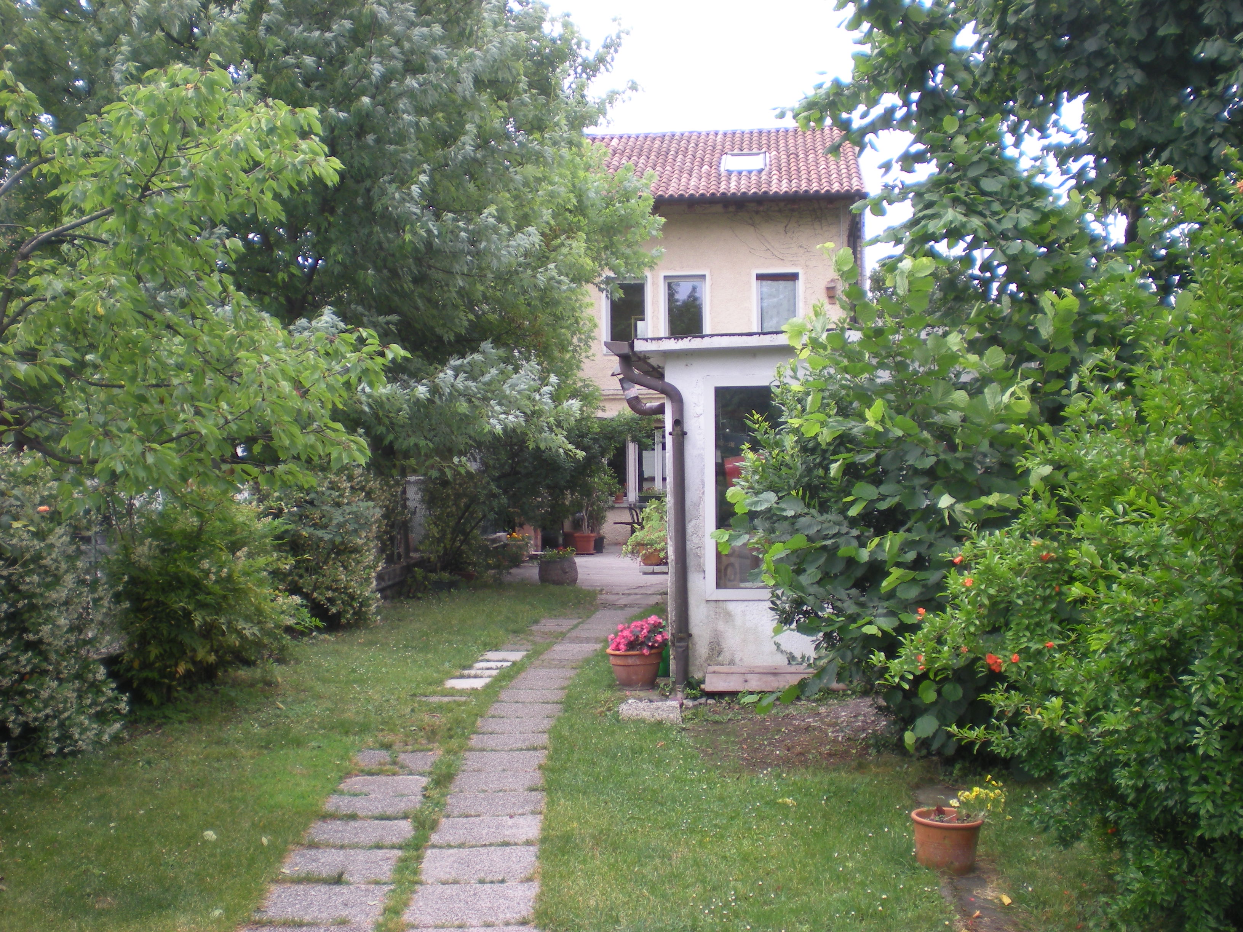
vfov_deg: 37.7
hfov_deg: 49.0
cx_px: 622
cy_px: 466
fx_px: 1365
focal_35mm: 38
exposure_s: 1/132
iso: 64
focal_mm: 6.3
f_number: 3.1
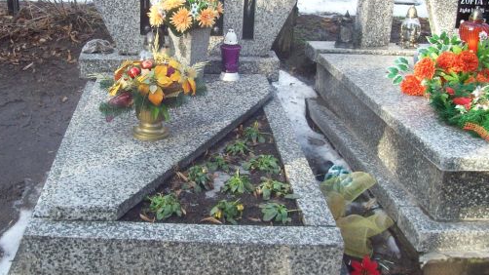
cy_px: 96
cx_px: 196
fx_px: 648
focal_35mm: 50
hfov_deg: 41.2
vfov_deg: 23.8
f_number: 2.7
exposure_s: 1/130
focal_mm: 6
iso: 80
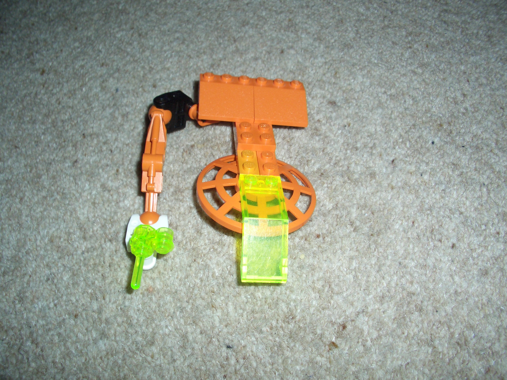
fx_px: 513
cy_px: 190
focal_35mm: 35
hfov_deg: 52.6
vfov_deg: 40.7
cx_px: 254
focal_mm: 5.8
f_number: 4.3
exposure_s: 1/60
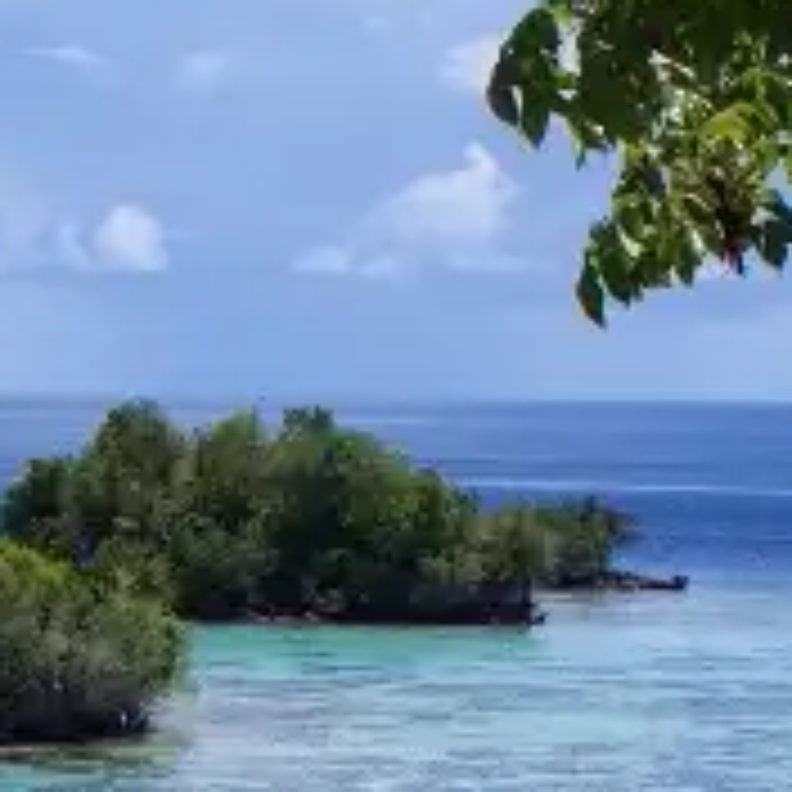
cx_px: -796
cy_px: 981
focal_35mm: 203
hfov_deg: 8.2
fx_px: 5253
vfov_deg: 8.5
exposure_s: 1/160
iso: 100
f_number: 11
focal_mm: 35
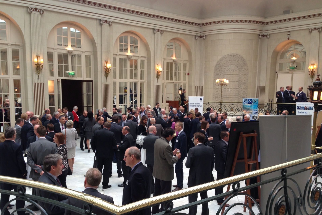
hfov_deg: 51.9
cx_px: 151
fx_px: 331
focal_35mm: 37
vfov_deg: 35.8
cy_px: 128
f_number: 2.4
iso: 50
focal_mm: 4.13
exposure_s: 1/20
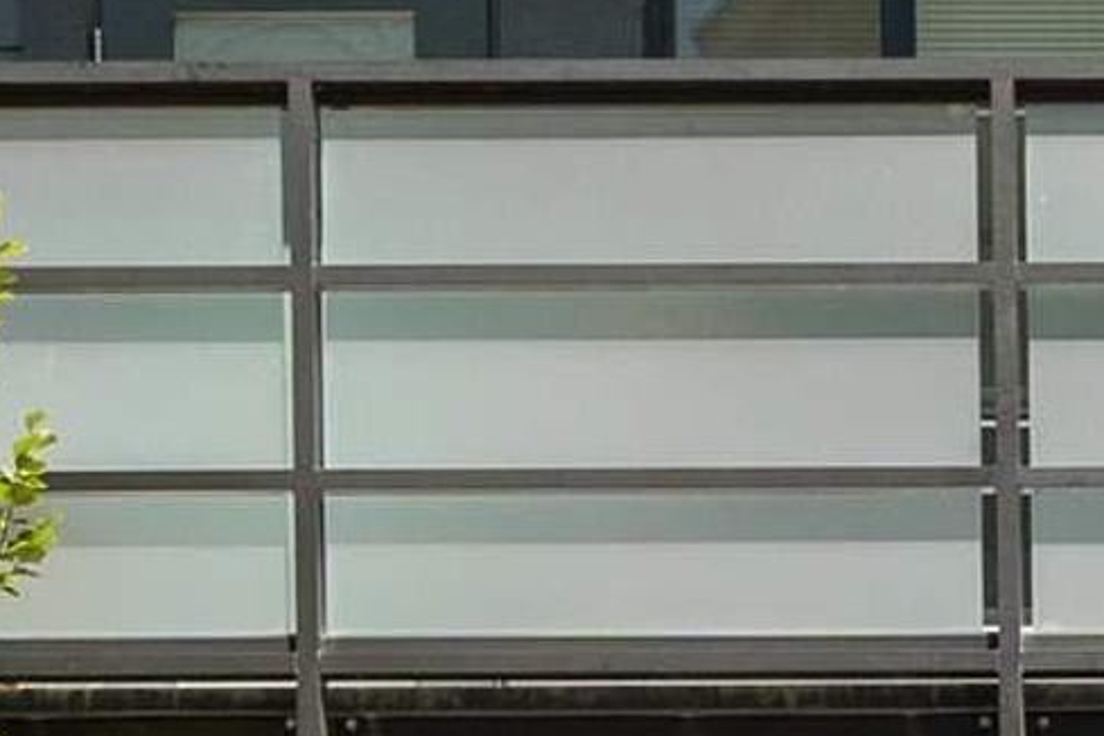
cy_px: -139
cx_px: 1296
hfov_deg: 17.8
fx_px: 3373
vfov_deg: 12.2
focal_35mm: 110
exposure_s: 1/200
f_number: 8
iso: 200
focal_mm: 14
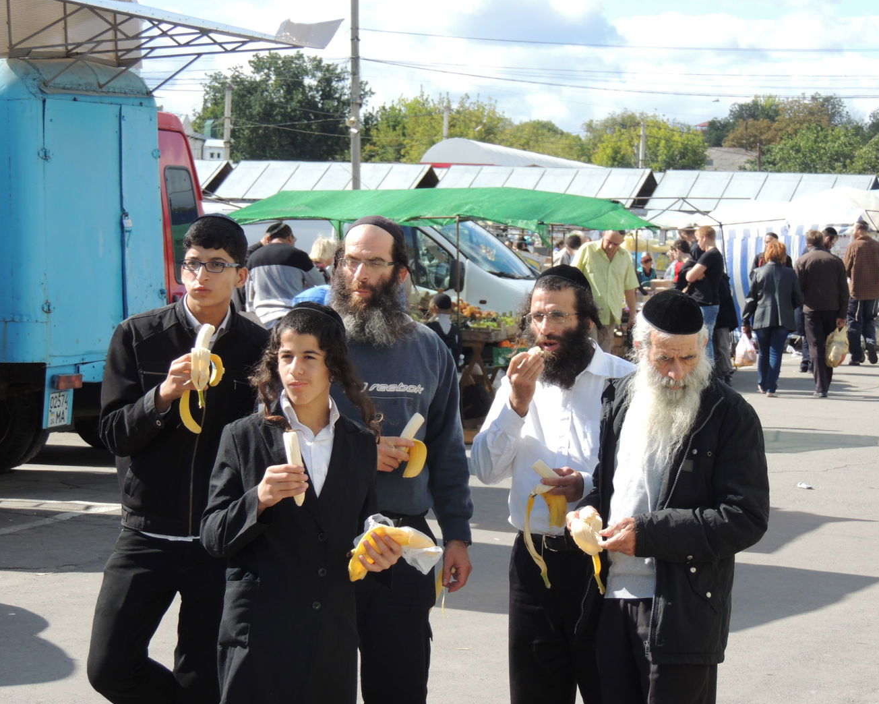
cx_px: 450
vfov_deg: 14.0
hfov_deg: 17.5
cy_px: 353
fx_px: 2863
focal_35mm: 110
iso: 100
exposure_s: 1/400
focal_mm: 18.7
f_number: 4.2
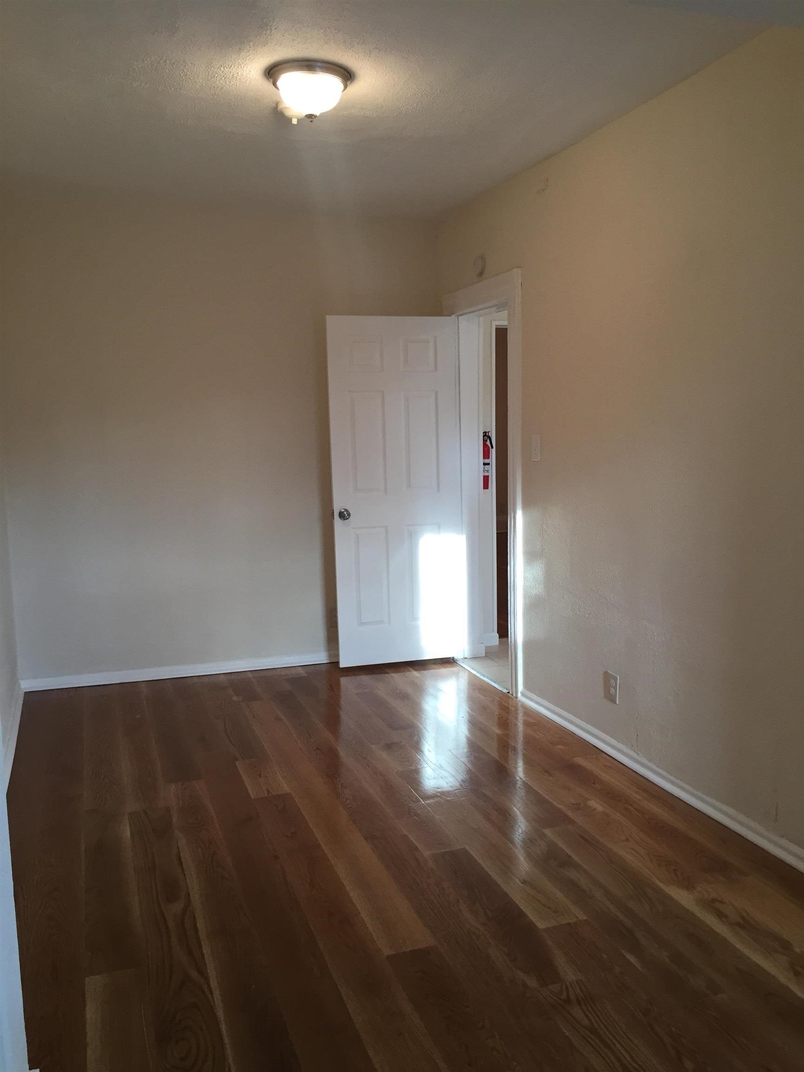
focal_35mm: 29
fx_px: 898
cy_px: 536
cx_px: 402
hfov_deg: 48.2
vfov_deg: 61.7
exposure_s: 1/33
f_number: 2.2
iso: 64
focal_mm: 4.15
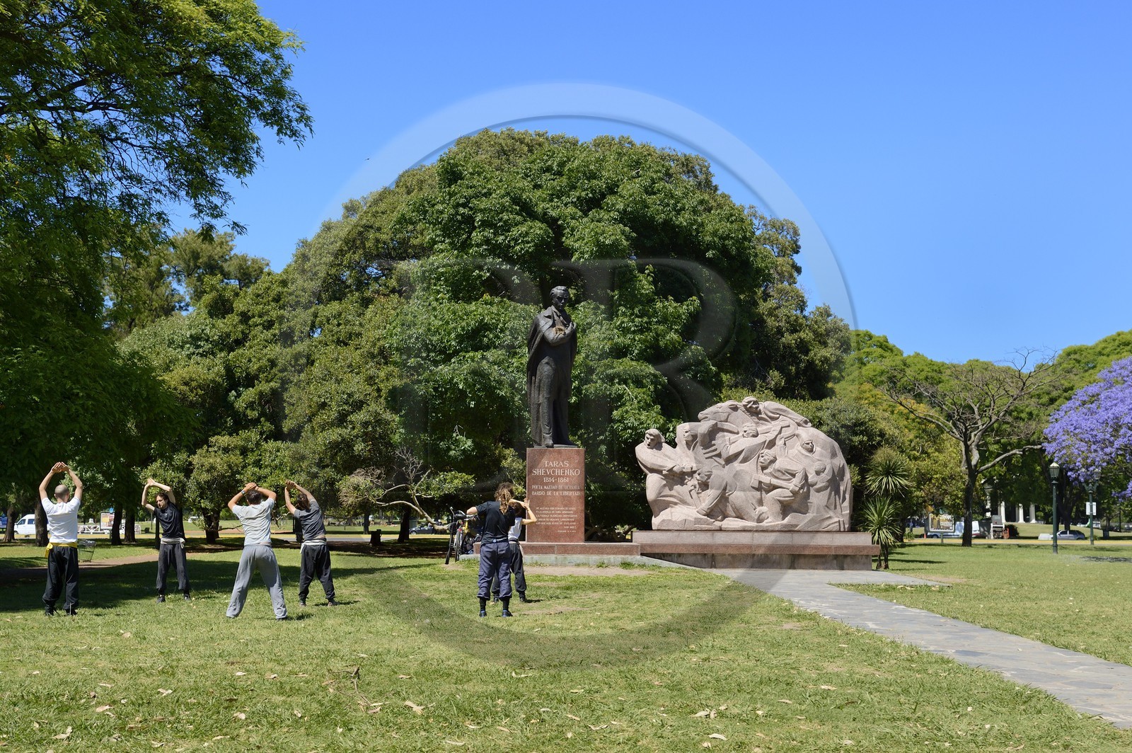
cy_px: 376
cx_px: 566
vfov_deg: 30.5
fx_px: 1382
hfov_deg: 44.5
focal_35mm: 44
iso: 400
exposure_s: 1/1000
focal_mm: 44
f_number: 8
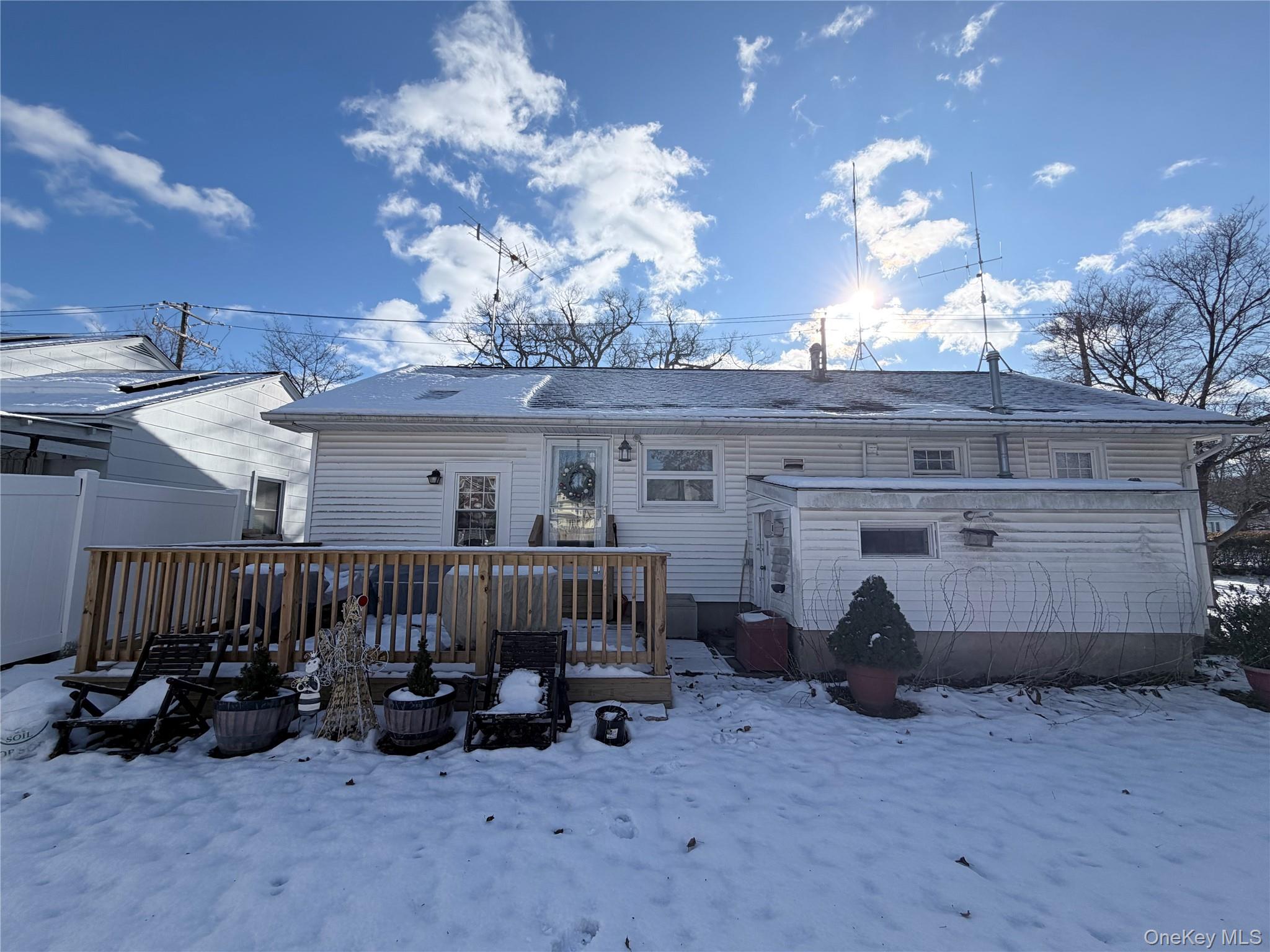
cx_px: 635
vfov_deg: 85.7
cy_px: 476
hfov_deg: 102.1
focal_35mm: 14
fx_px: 514
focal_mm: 2.22
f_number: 2.2
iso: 25
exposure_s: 1/1368
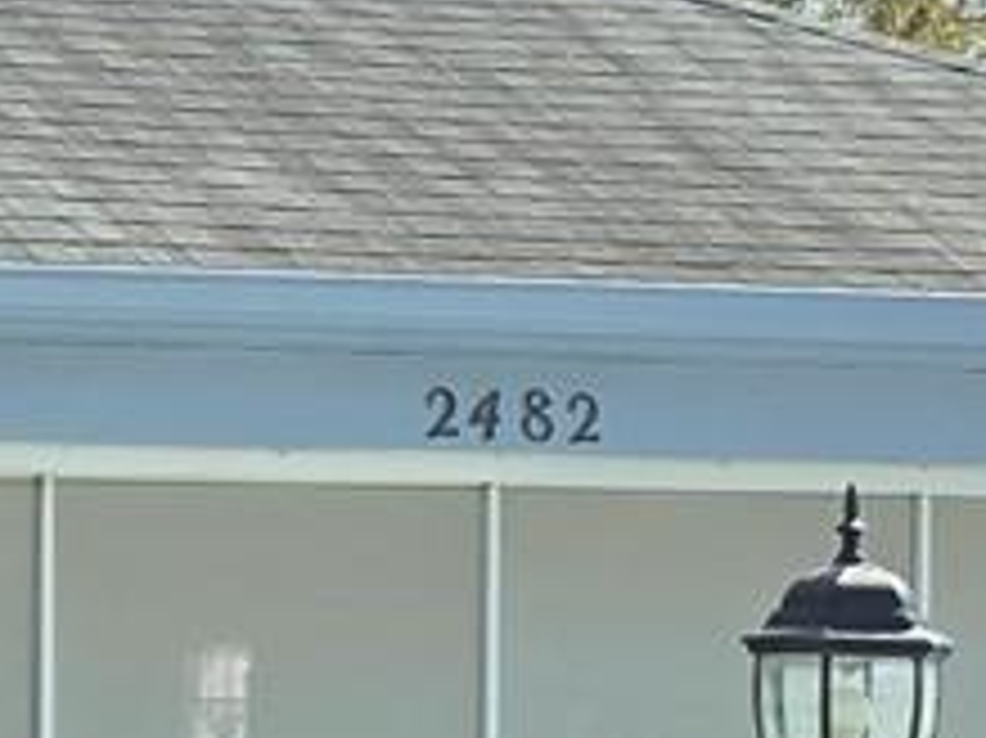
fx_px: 4783
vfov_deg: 8.8
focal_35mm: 168
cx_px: -1198
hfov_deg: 10.5
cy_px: 554
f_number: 1.7
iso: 80
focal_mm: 6.3
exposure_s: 1/3203
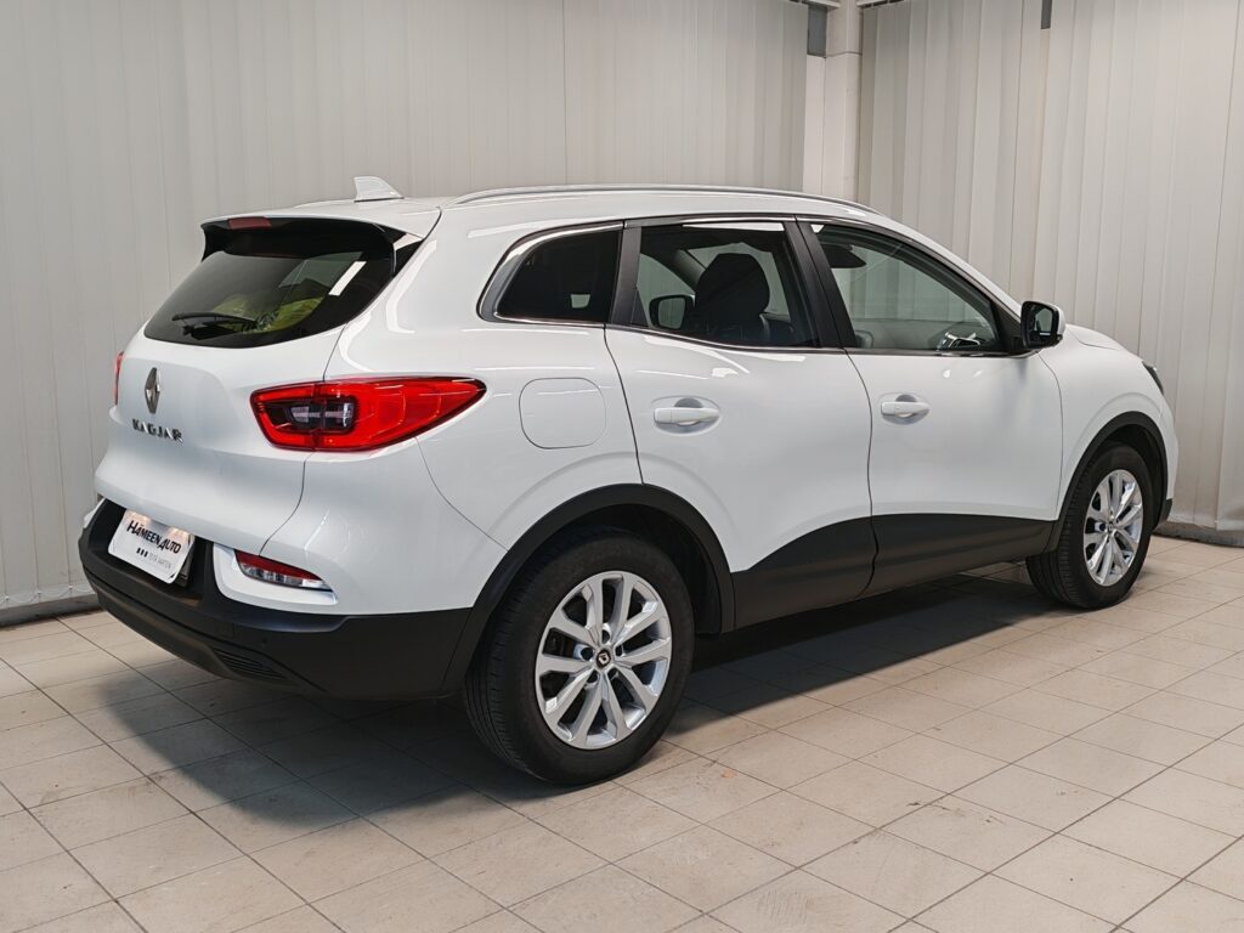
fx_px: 1222
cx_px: 622
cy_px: 466
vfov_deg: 41.8
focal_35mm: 34
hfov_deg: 54.0
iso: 80
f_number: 1.6
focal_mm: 5.4
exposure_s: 1/100
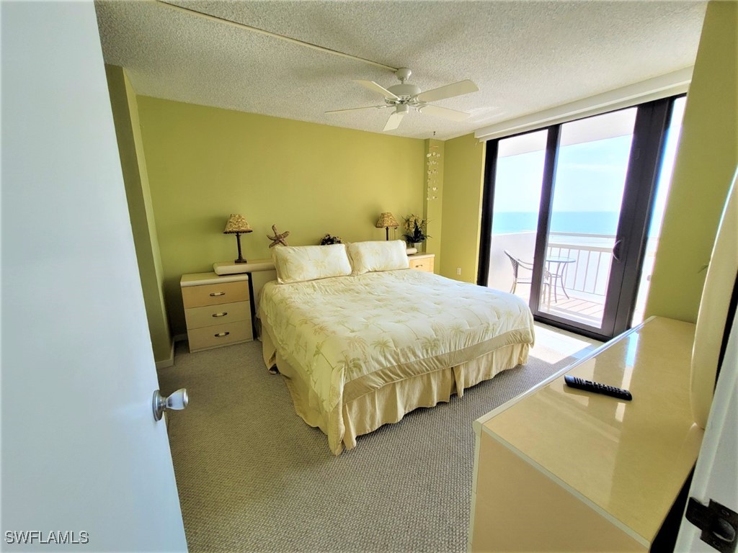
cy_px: 276
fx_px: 277
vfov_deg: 89.9
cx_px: 369
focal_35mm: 13
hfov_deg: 106.2
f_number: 2.2
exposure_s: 1/127
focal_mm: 1.74
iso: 40
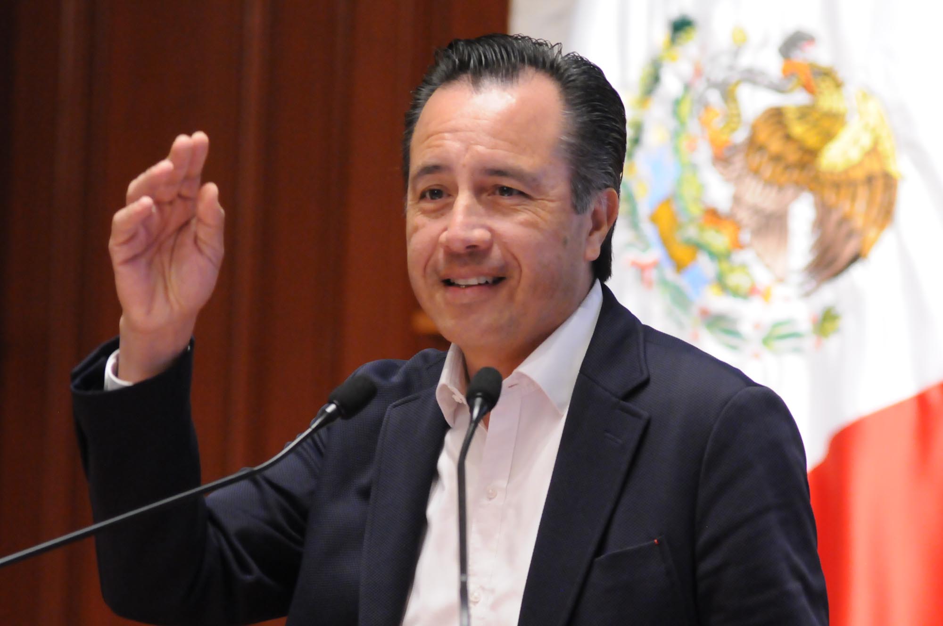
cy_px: 313
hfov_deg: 11.0
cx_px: 472
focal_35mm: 188
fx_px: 4905
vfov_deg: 7.3
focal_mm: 125
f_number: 3.2
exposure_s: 1/125
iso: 2500
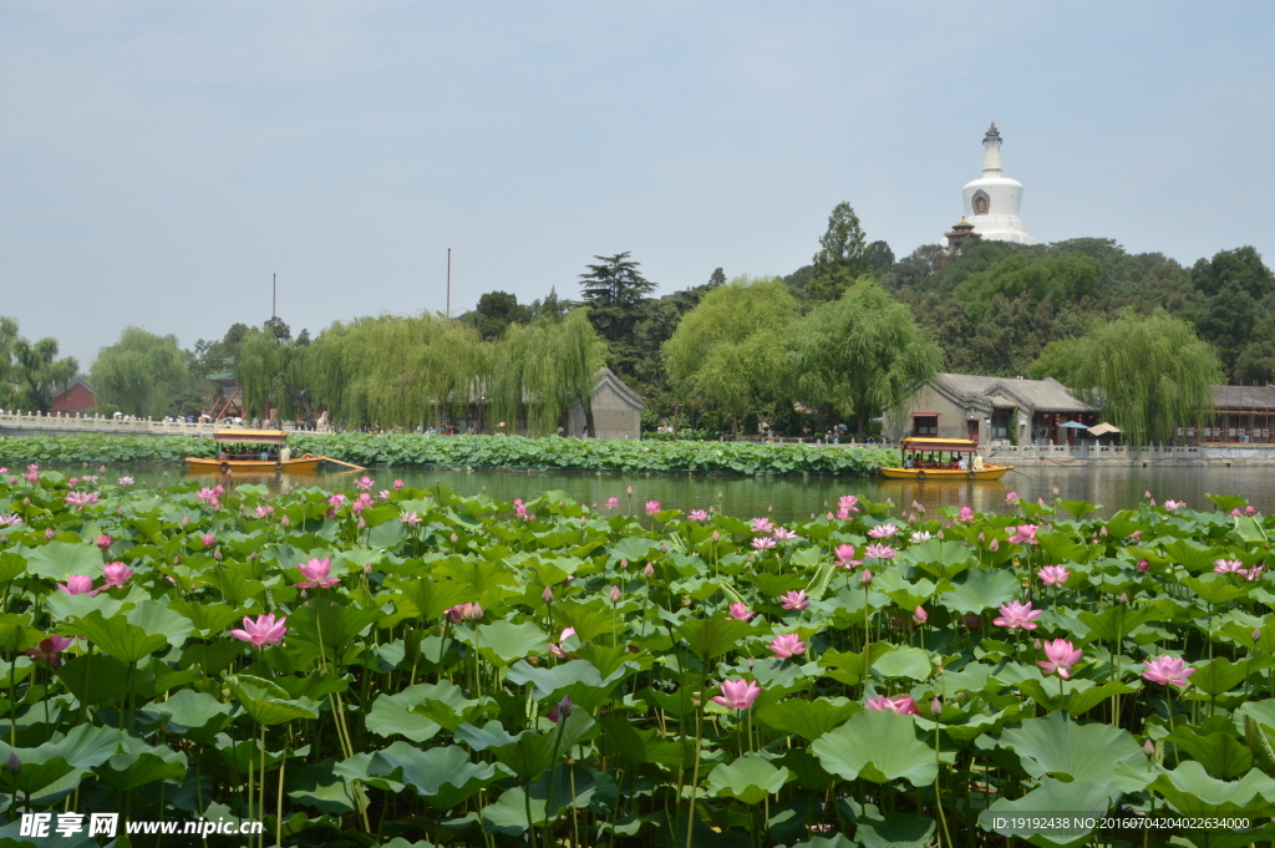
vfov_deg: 39.9
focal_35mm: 33
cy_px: 424
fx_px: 1168
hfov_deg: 57.3
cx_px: 638
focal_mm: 22
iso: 450
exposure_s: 1/250
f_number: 18
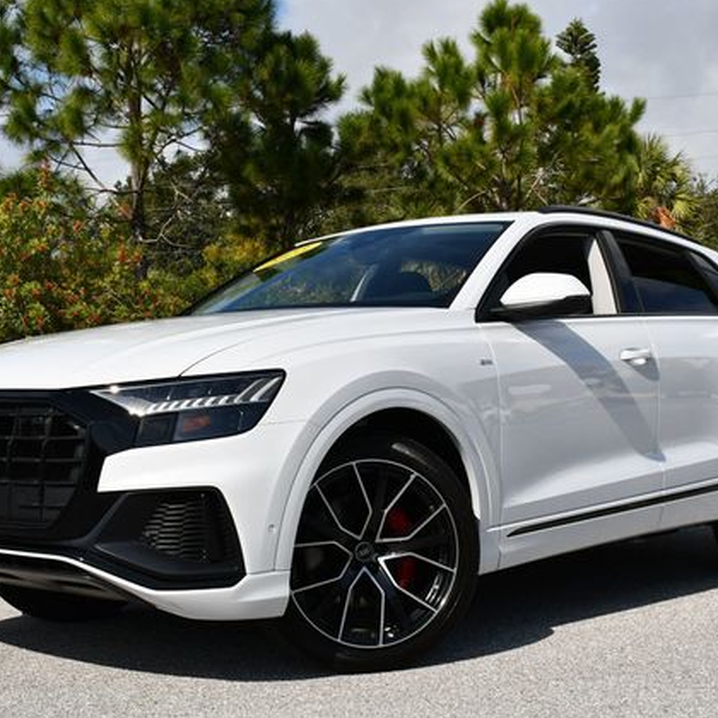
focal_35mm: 57
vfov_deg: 30.0
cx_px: 347
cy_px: 354
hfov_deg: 30.0
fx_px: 1338
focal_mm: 22
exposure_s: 1/320
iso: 100
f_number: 9
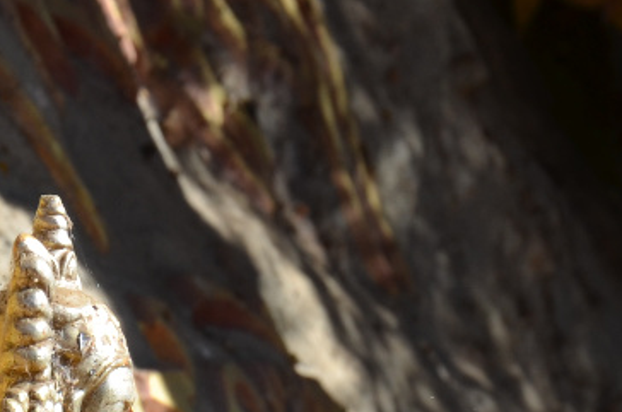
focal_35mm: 462
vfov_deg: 3.0
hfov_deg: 4.5
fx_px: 7965
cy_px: 570
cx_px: 137
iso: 110
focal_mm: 70
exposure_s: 1/250
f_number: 8
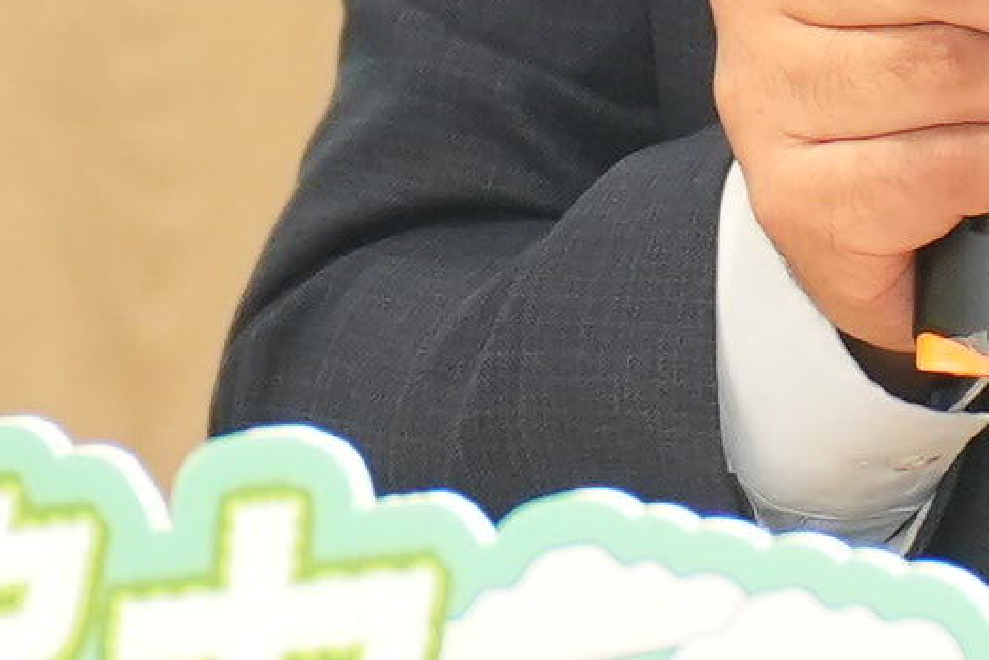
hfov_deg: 1.7
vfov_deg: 1.1
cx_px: 492
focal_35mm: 1229
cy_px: -549
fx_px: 33761
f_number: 2.8
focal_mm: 123
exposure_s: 1/250
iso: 1000
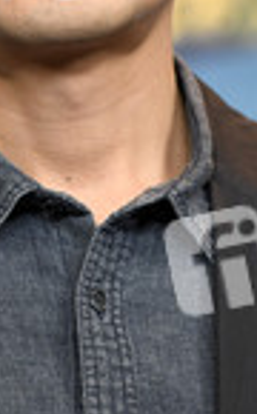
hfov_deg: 2.7
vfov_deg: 4.4
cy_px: 106
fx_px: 5395
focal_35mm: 479
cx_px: 51
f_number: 3.5
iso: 1250
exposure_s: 1/320
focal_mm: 170
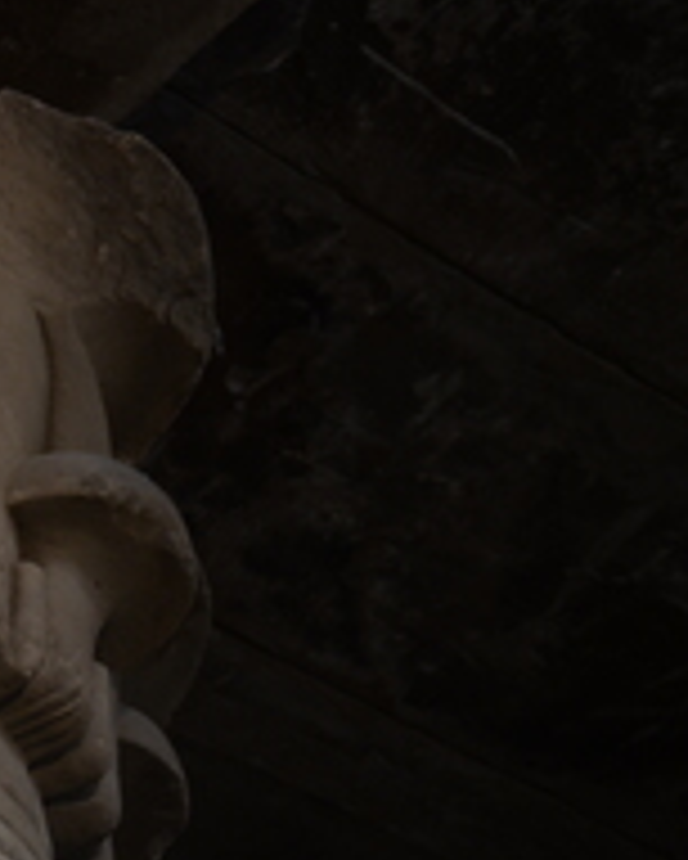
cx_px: -225
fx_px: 2876
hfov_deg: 13.1
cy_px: 362
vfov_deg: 17.0
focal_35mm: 113
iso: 500
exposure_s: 1/10
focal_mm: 35
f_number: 4.5
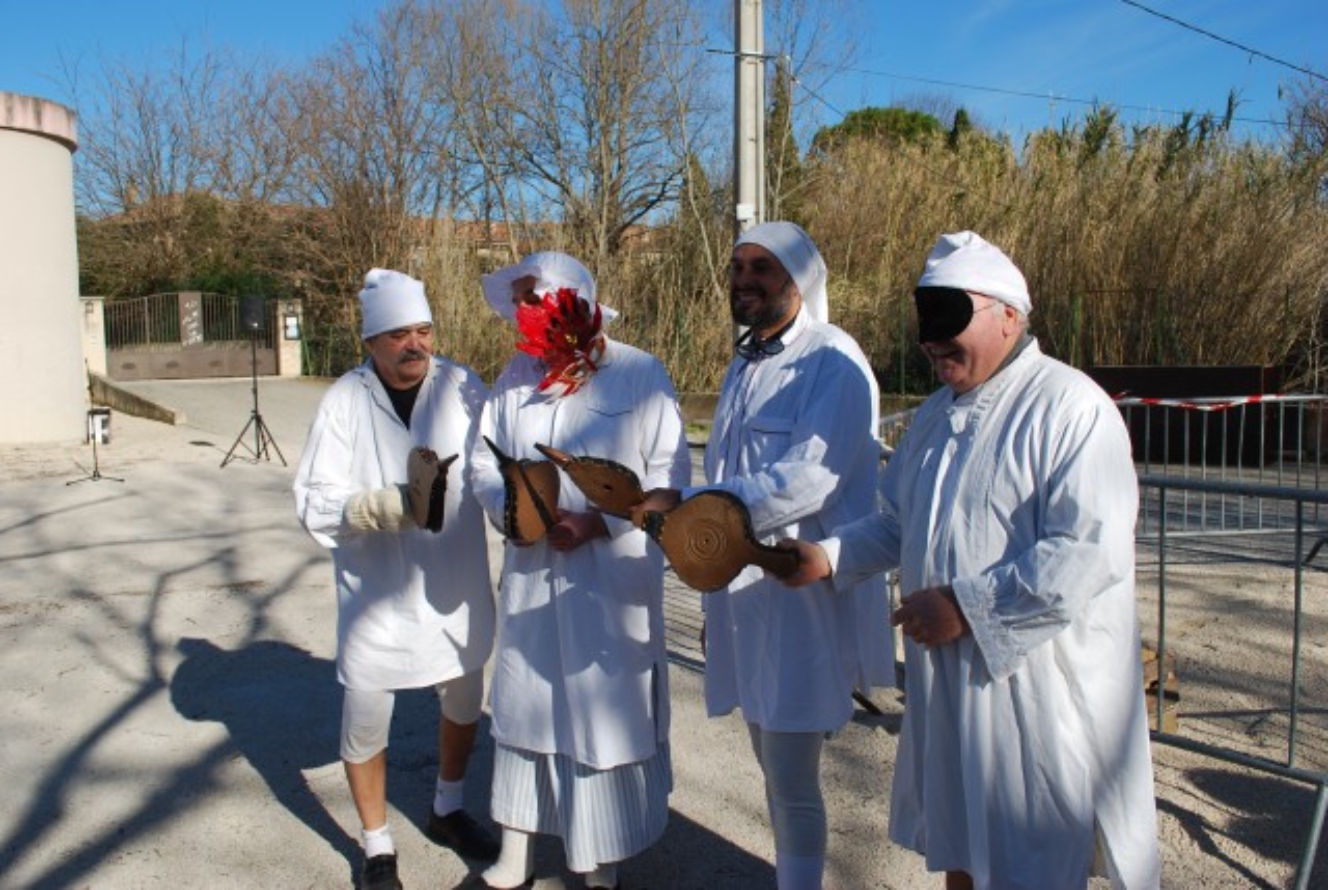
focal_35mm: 30
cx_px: 664
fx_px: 1108
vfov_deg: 43.8
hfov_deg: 61.8
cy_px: 445
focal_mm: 20
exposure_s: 1/250
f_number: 8
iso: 100
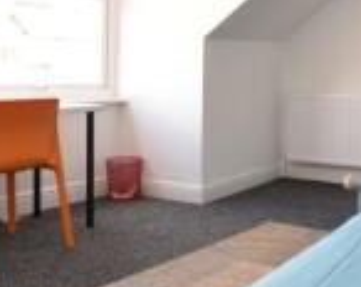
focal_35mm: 46
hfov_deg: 36.2
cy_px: 71
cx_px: 366
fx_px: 490
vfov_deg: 32.0
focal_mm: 10
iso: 1600
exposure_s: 1/200
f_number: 5.6
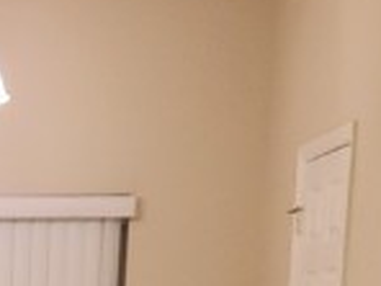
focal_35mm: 159
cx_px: -332
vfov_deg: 8.6
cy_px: 662
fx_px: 1750
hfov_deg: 11.4
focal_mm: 5.4
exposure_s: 1/60
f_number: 1.8
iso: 125
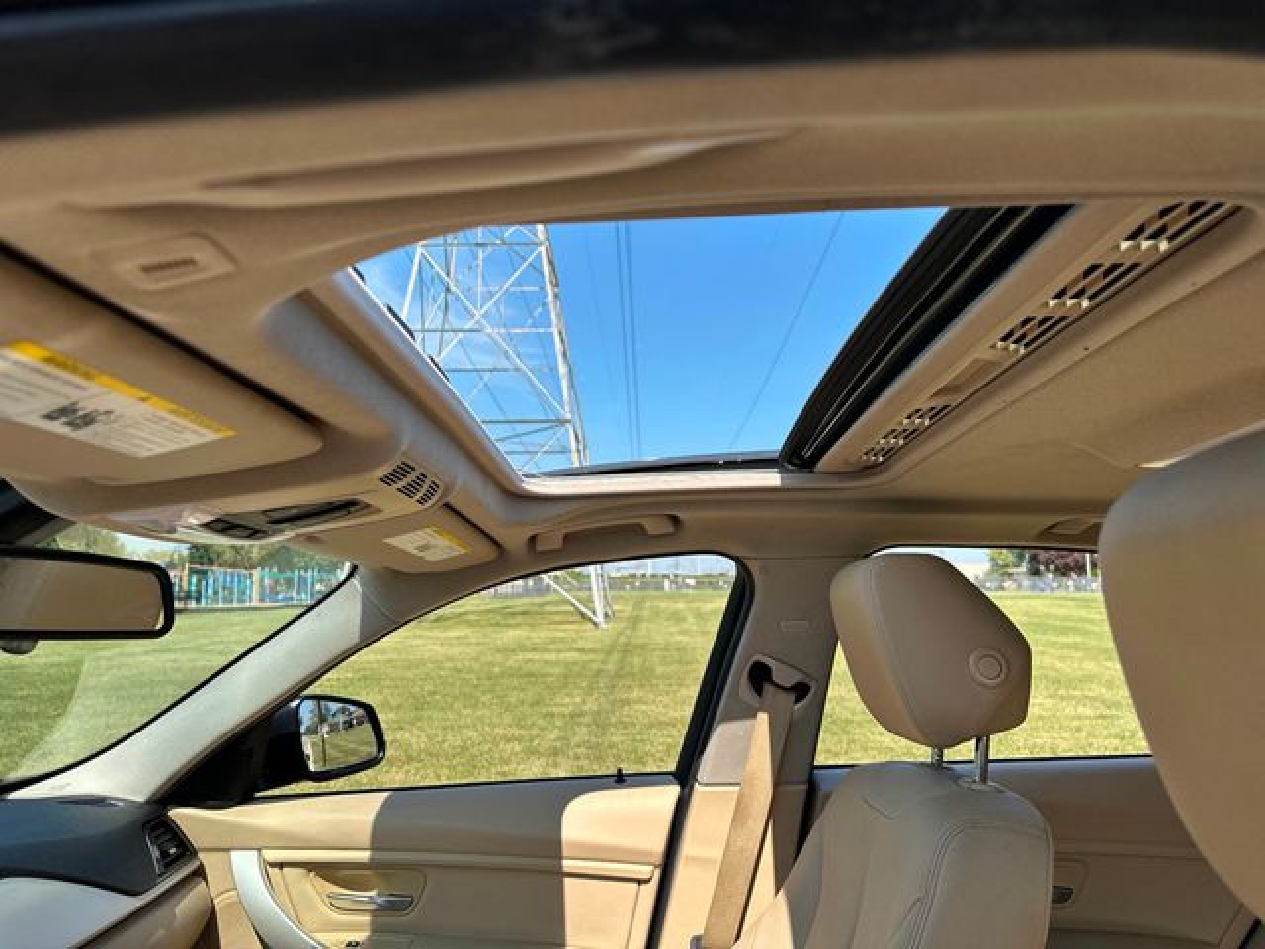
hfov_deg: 71.6
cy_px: 474
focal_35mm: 24
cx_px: 632
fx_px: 877
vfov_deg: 56.8
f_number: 1.78
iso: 80
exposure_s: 1/2967
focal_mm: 6.86
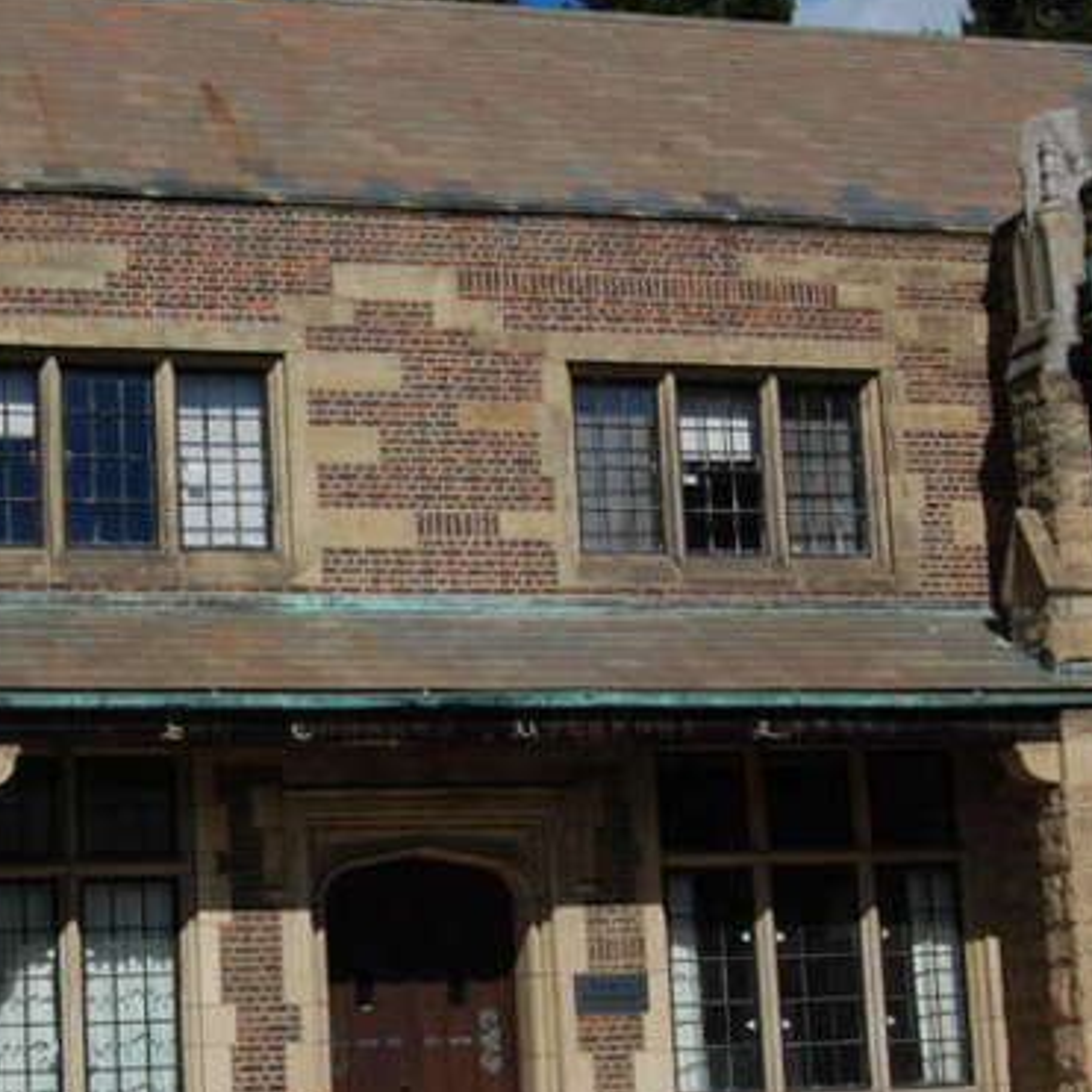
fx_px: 2748
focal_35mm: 77
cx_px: 141
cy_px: 621
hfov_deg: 22.0
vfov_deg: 22.5
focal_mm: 28
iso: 200
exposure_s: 1/200
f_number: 16
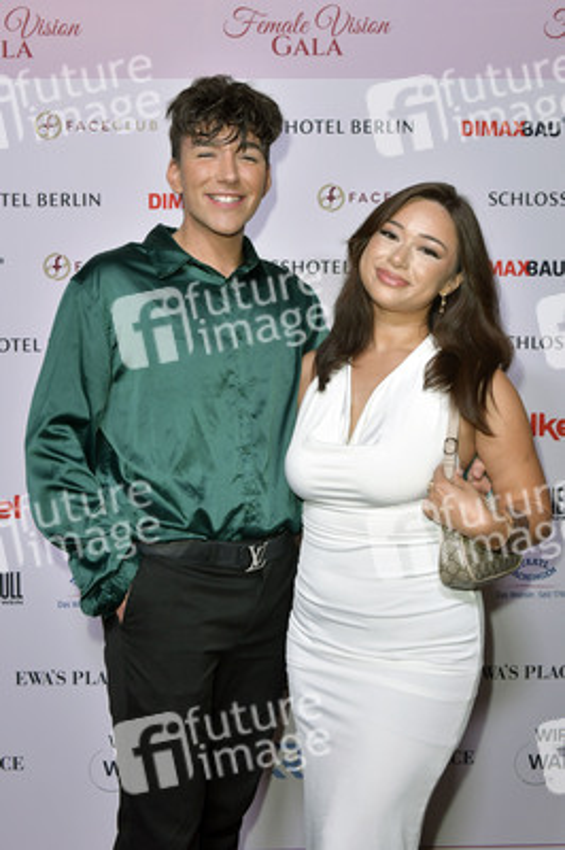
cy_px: 425
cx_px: 282
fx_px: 849
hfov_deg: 36.8
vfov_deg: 53.2
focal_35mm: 36
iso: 1250
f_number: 6.3
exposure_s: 1/200
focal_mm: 36
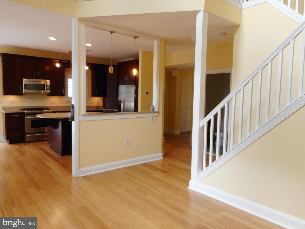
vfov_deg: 54.9
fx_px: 220
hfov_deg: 69.4
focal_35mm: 25
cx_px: 152
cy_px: 114
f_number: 3.7
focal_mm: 4.5
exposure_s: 1/30
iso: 180
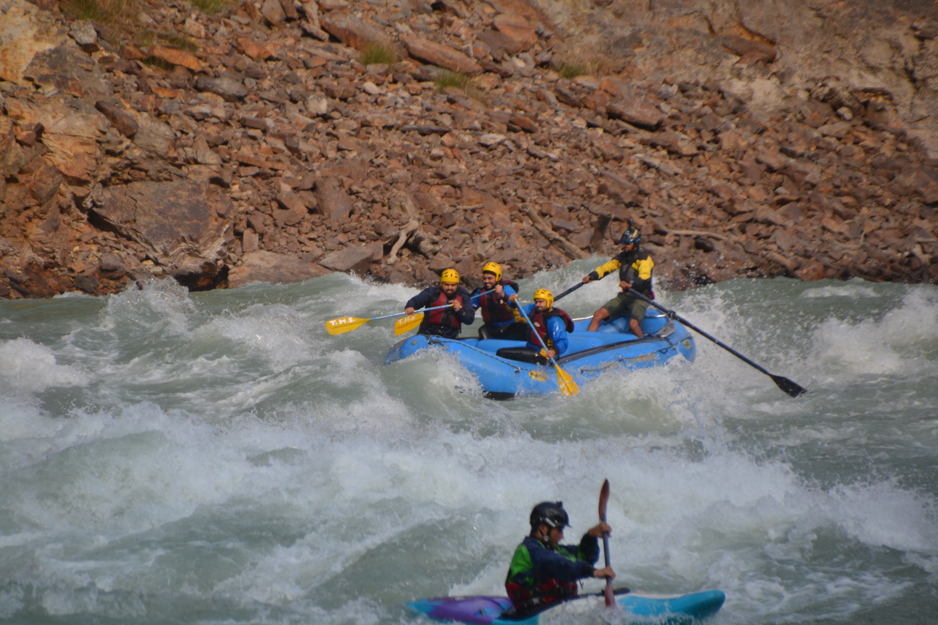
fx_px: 10552
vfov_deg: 3.4
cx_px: 469
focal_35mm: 405
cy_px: 312
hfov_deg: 5.1
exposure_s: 1/1250
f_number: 6.3
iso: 400
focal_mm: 270
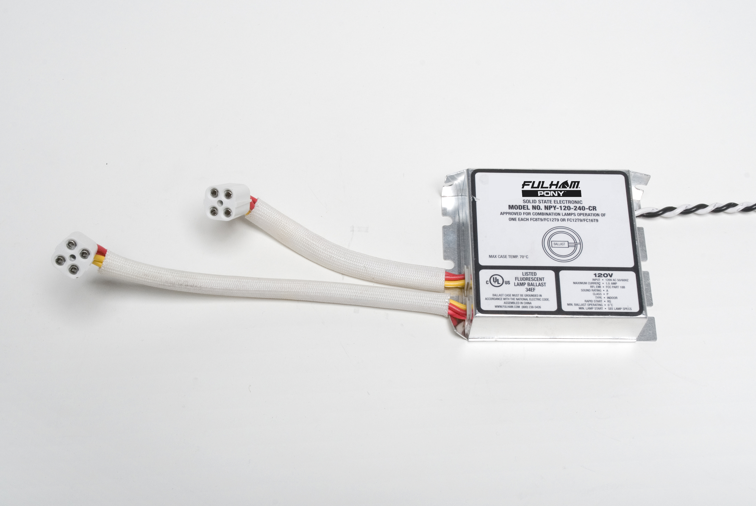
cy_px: 253
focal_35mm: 46
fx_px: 978
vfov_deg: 29.0
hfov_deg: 42.3
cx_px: 378
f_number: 18
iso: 320
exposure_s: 1/250
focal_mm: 31
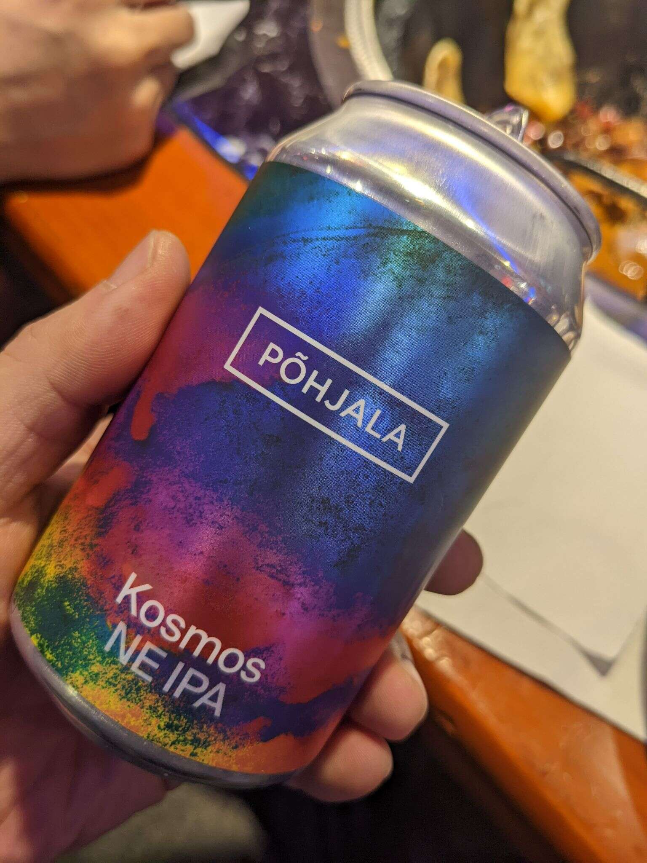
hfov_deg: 51.4
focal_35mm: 27
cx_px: 324
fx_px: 673
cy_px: 432
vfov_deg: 65.3
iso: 78
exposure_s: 1/99.9
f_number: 1.73
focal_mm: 4.38
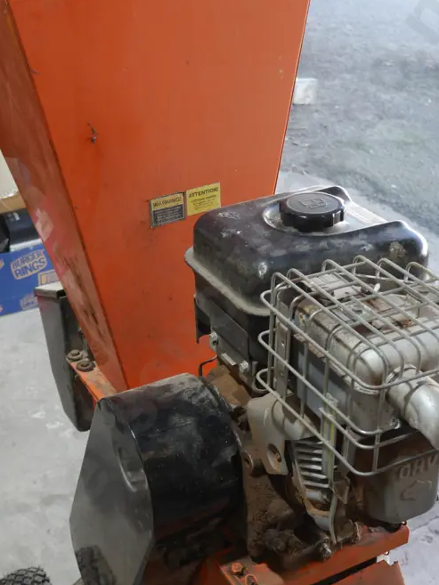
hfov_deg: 27.5
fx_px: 896
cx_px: 192
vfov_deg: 36.1
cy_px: 337
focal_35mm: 53
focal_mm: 17
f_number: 4
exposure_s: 1/80
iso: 200
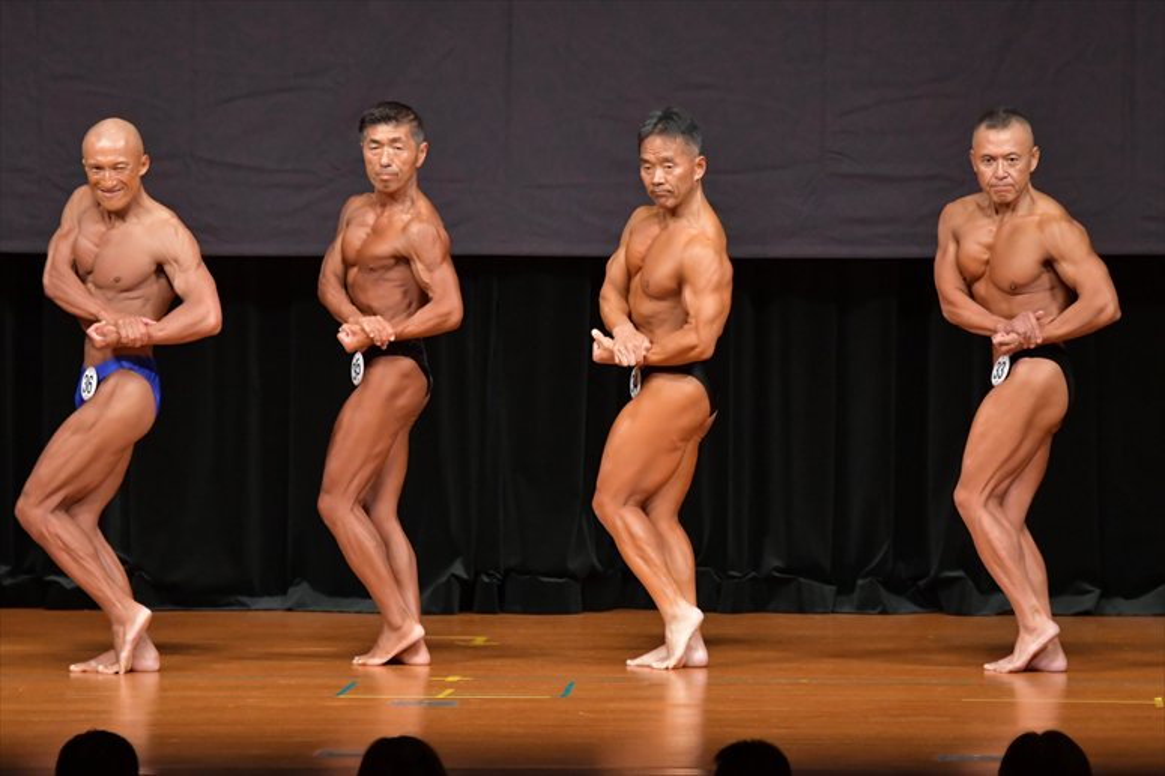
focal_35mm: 270
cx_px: 582
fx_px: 8733
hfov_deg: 7.6
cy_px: 388
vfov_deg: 5.1
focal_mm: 180
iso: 5000
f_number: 5.6
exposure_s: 1/400
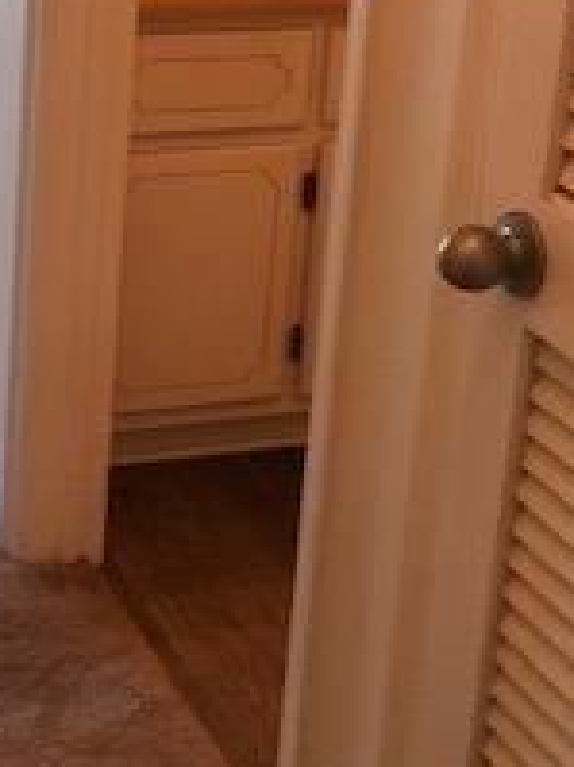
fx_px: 1992
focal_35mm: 90
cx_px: 65
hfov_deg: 16.2
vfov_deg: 21.6
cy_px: 193
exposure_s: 1/20
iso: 40
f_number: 1.8
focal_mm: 3.99
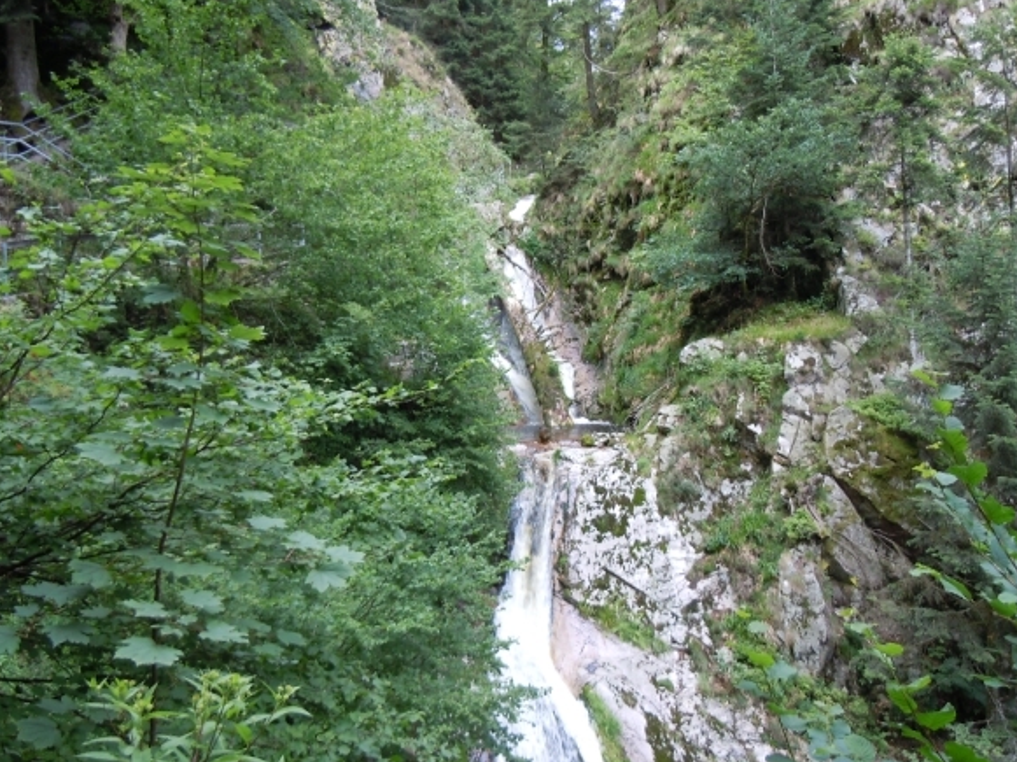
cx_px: 501
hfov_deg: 58.4
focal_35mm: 31
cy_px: 389
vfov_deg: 45.4
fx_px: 910
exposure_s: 1/60
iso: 100
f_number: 3.5
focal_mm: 5.4
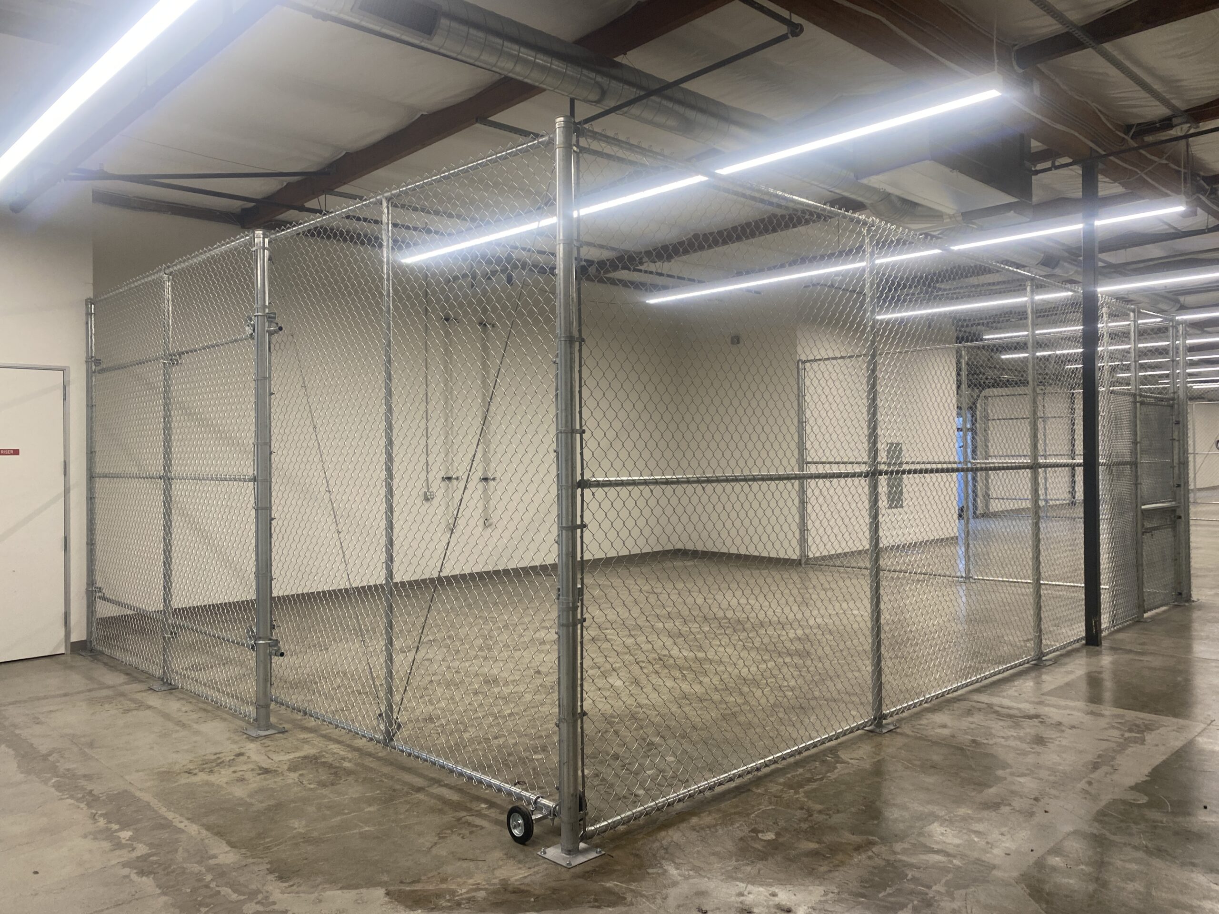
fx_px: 916
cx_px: 610
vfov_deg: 53.1
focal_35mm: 26
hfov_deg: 67.3
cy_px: 457
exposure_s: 1/104
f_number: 1.8
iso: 125
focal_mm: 4.25
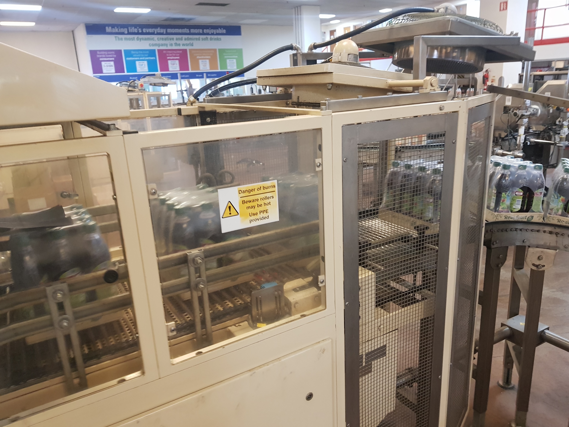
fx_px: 427
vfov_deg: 53.1
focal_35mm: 26
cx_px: 284
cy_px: 214
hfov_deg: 67.3
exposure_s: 1/20
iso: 200
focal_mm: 4.3
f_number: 1.7
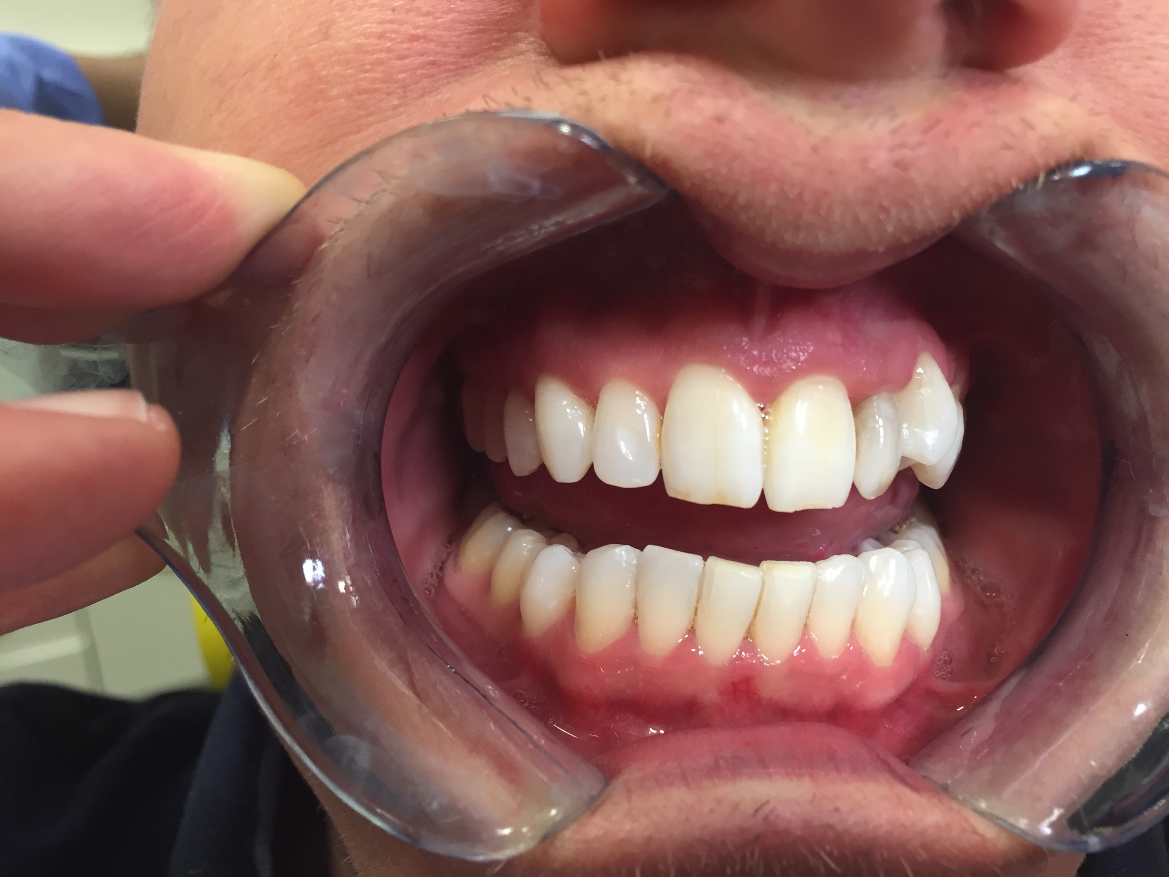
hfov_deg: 61.7
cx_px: 584
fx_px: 979
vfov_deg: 48.2
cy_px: 438
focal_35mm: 29
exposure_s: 1/30
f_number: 2.2
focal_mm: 4.15
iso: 80
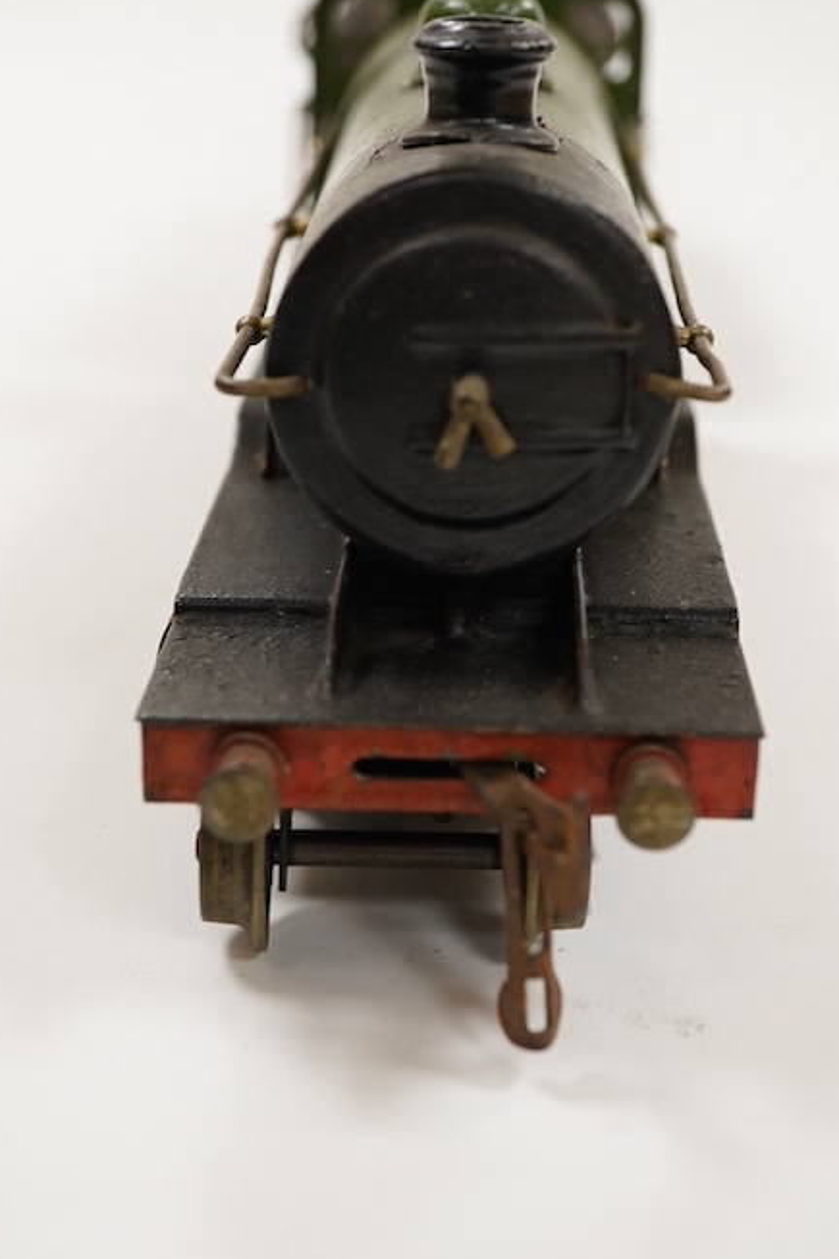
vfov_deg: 32.4
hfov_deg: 21.9
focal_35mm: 62
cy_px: 596
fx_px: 2168
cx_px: 426
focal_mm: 30
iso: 1250
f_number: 7.1
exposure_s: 1/125
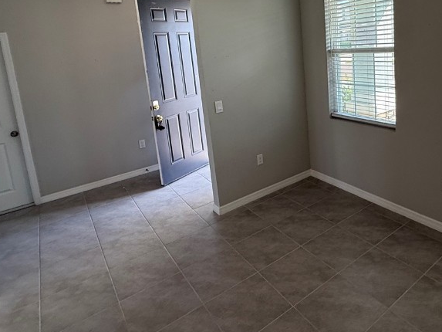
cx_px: 298
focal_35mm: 25
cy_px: 90
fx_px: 319
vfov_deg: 52.9
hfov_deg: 67.3
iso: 64
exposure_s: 1/120
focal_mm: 2.22
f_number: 2.2
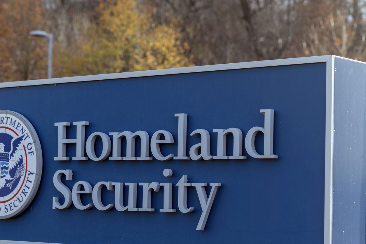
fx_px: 996
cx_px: 171
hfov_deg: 20.8
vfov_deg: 13.9
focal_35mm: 98
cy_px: 172
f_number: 3.2
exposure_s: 1/250
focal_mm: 60
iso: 100
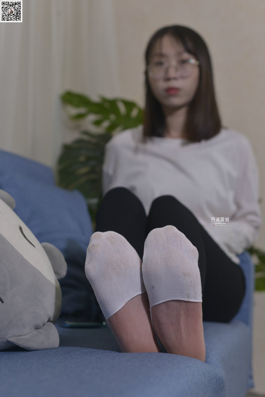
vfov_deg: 39.6
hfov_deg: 27.0
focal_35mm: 50
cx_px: 132
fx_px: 552
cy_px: 198
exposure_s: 1/125
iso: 400
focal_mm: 50
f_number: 4
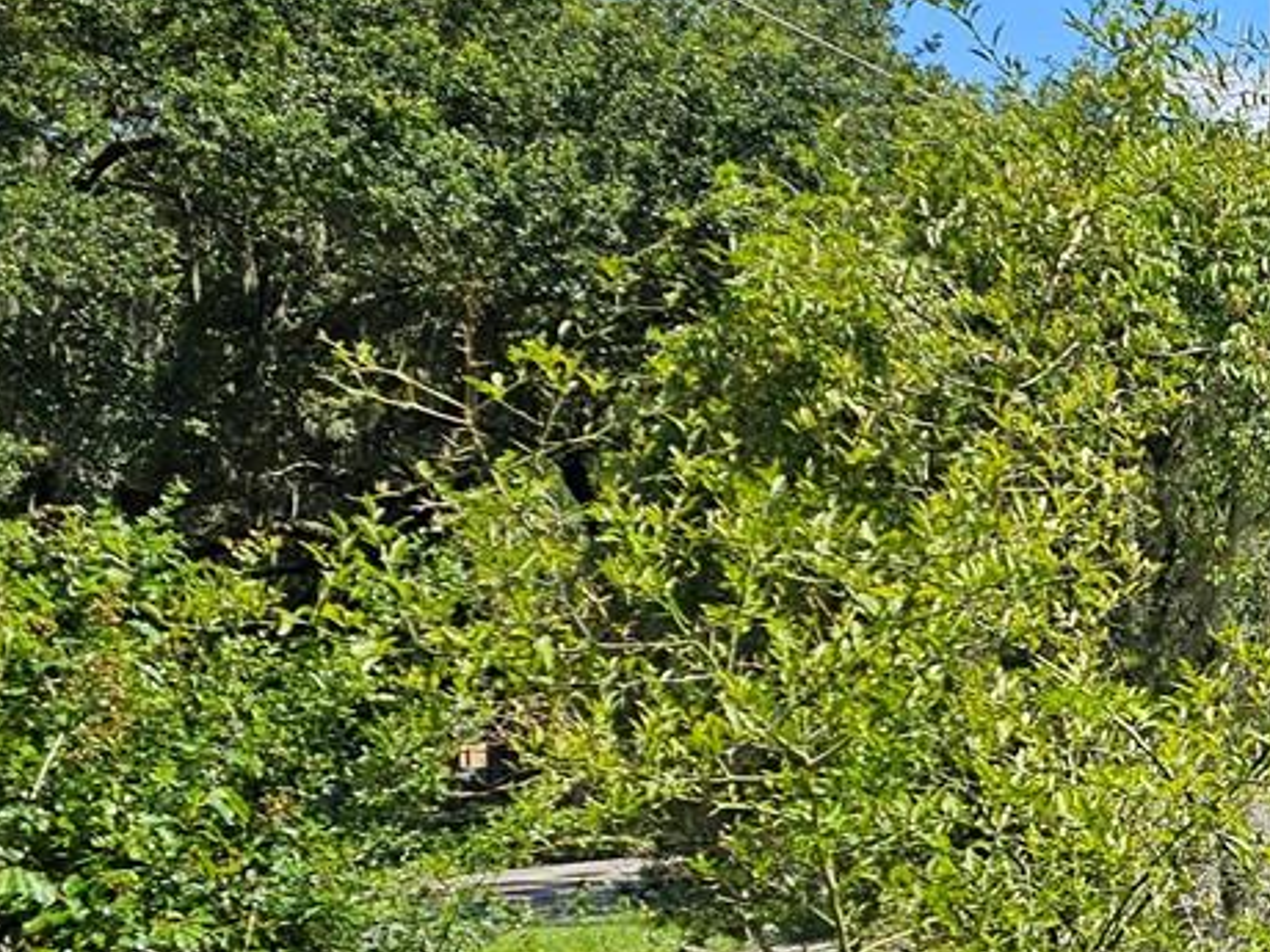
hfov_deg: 21.5
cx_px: 1745
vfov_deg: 18.3
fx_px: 2935
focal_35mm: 80
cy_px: 737
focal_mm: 6.3
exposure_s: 1/619
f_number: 1.7
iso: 10
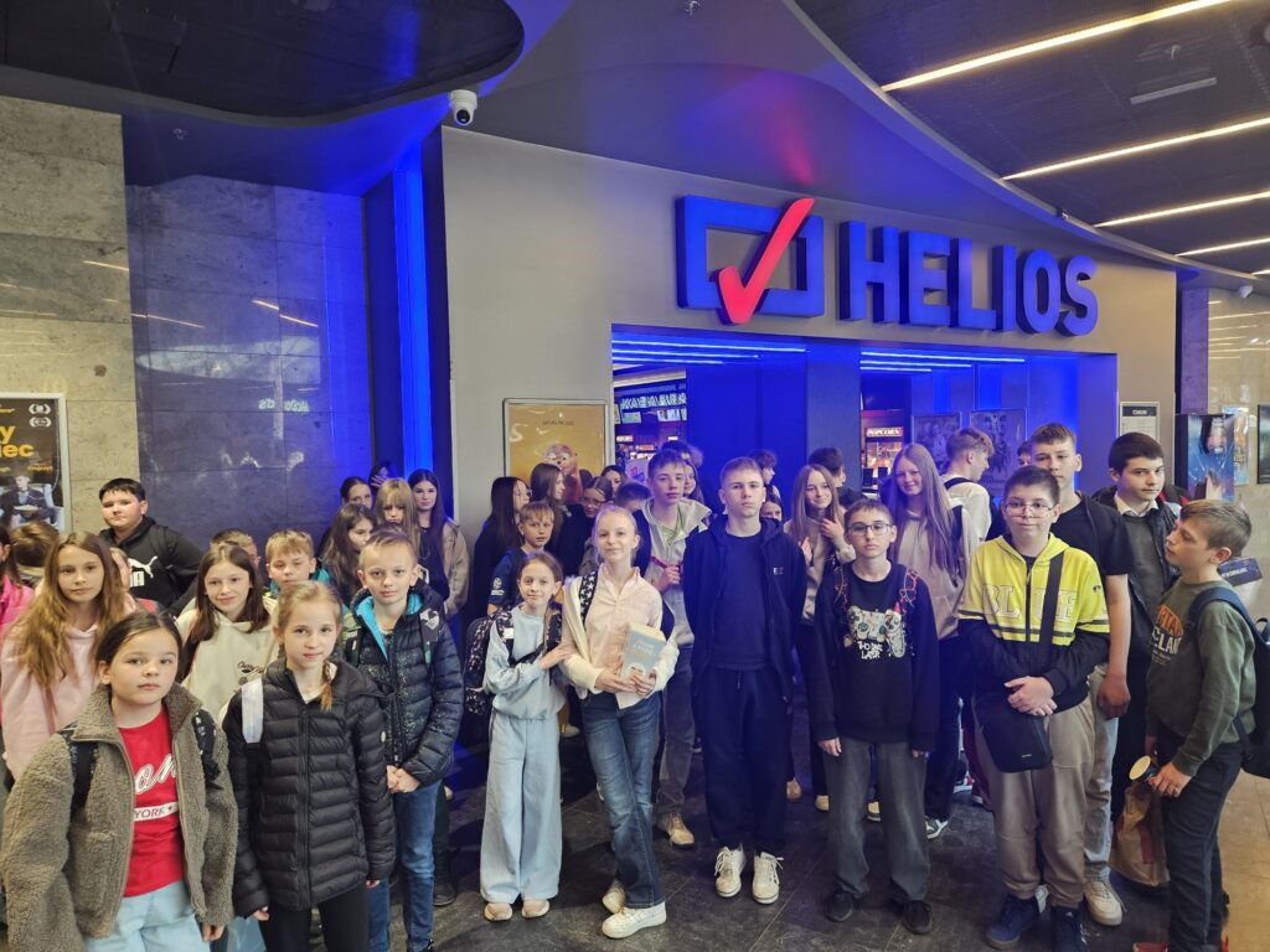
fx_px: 844
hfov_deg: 73.9
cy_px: 476
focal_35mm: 23
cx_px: 635
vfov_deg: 58.9
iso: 400
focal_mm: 5.4
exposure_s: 1/100
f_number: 1.8
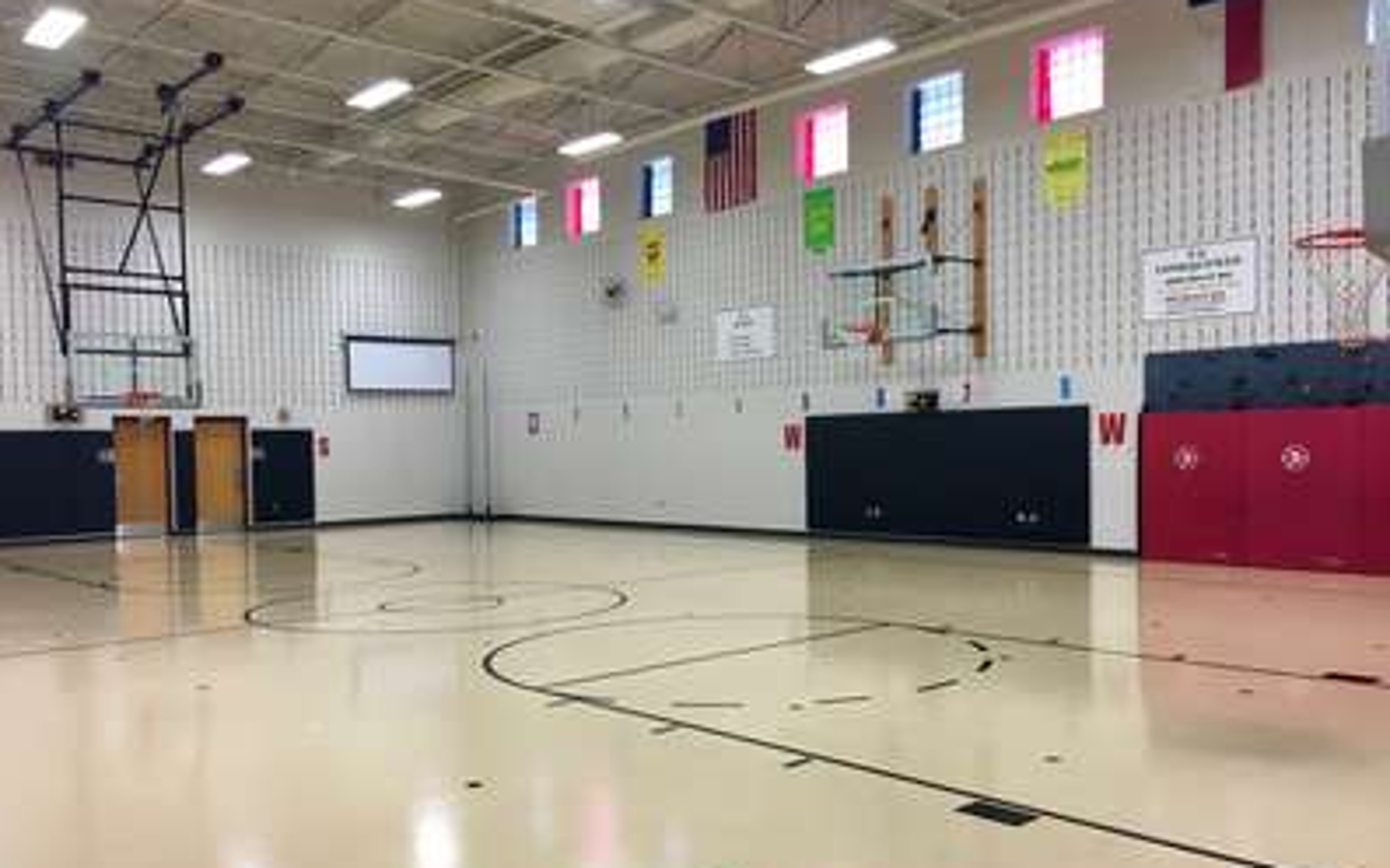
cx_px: 693
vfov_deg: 40.5
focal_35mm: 31
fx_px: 1174
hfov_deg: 61.2
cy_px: 490
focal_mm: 4.15
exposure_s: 1/30
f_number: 2.2
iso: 40
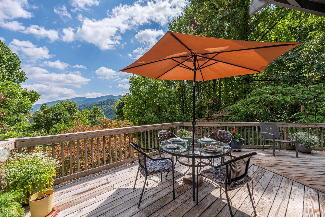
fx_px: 126
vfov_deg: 81.2
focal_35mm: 14
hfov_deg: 104.2
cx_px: 162
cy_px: 108
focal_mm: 14
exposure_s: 1/1600
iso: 320
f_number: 7.1
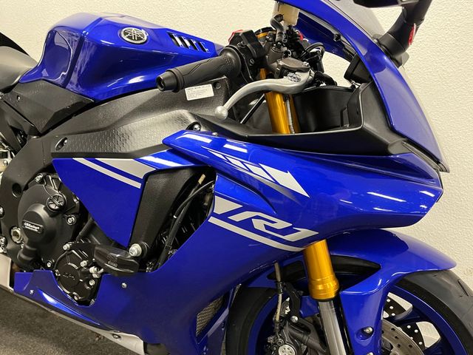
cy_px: 178
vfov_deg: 53.1
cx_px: 236
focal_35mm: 26
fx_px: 355
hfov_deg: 67.3
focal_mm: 5.1
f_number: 1.6
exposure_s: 1/50
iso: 500
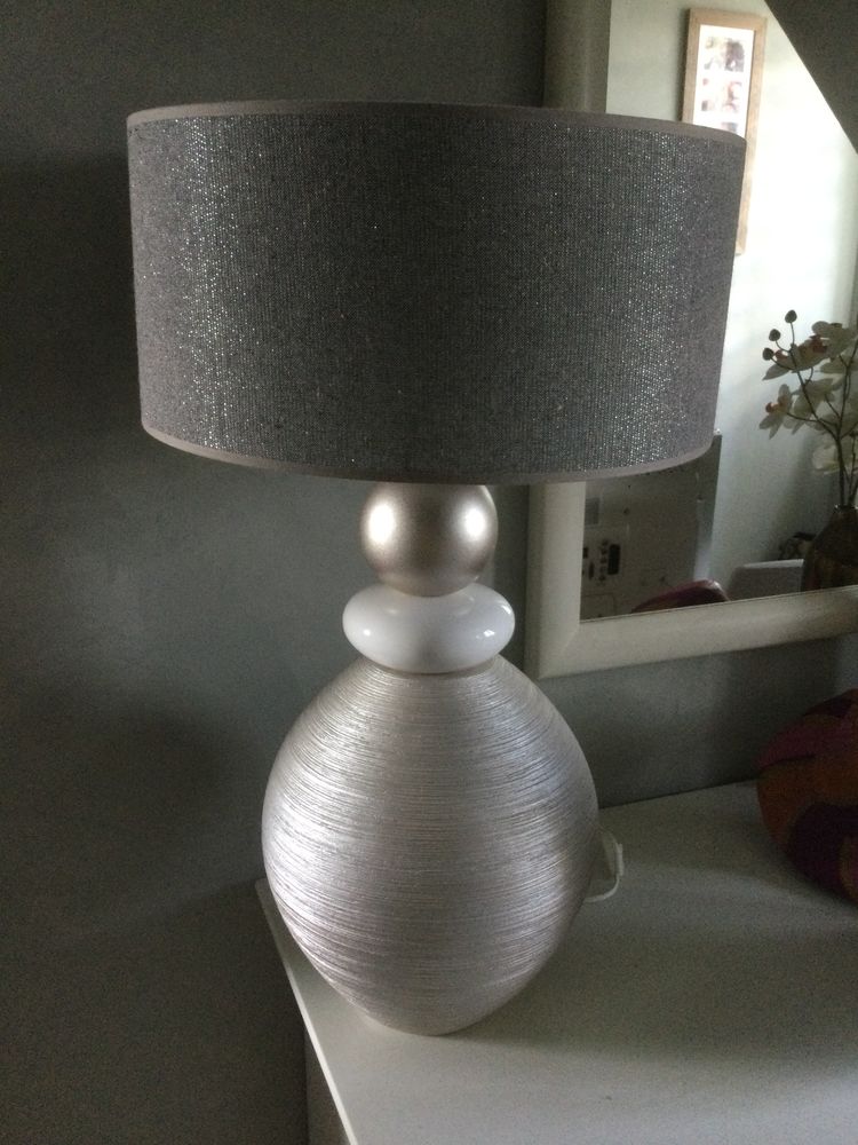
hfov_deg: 45.4
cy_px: 572
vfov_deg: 58.4
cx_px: 429
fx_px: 1024
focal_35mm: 31
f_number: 2.4
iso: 250
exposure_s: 1/33
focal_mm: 3.3
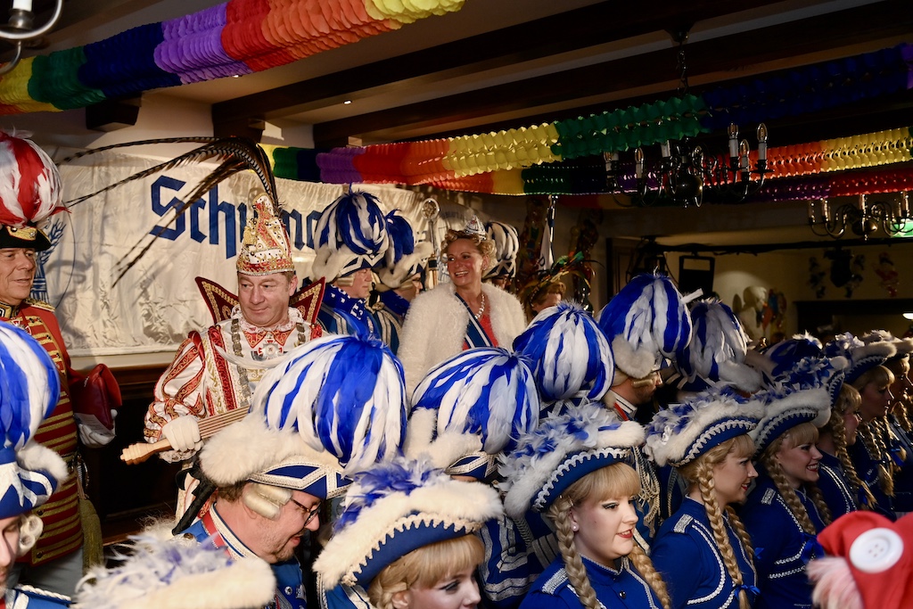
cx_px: 456
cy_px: 304
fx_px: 888
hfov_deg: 54.4
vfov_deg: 37.9
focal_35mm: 35
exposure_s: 1/125
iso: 1100
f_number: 3.5
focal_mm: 35
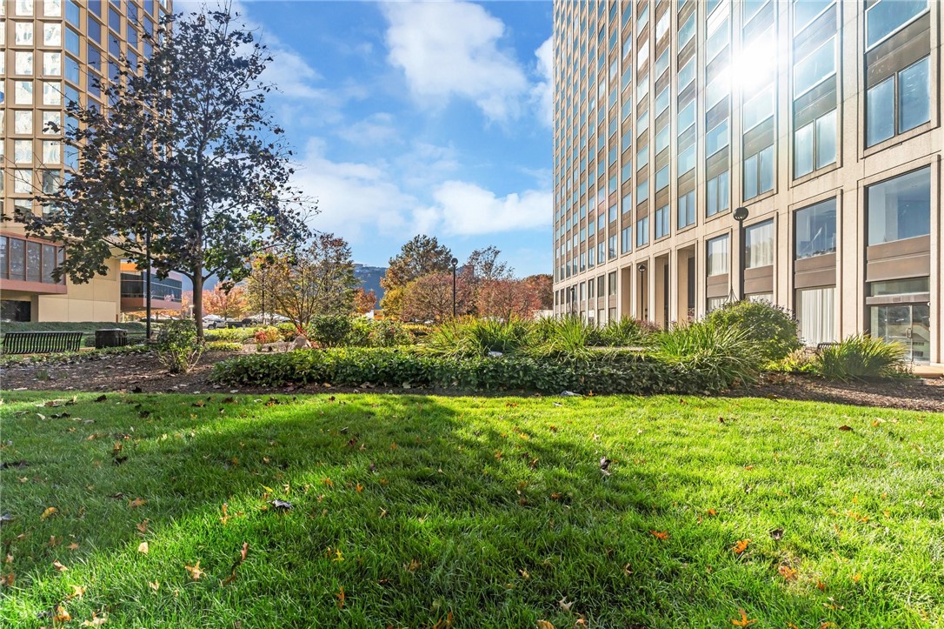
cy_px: 314
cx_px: 472
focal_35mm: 17
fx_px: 446
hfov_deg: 93.3
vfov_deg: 70.4
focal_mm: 17
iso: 400
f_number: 8
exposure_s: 1/1000
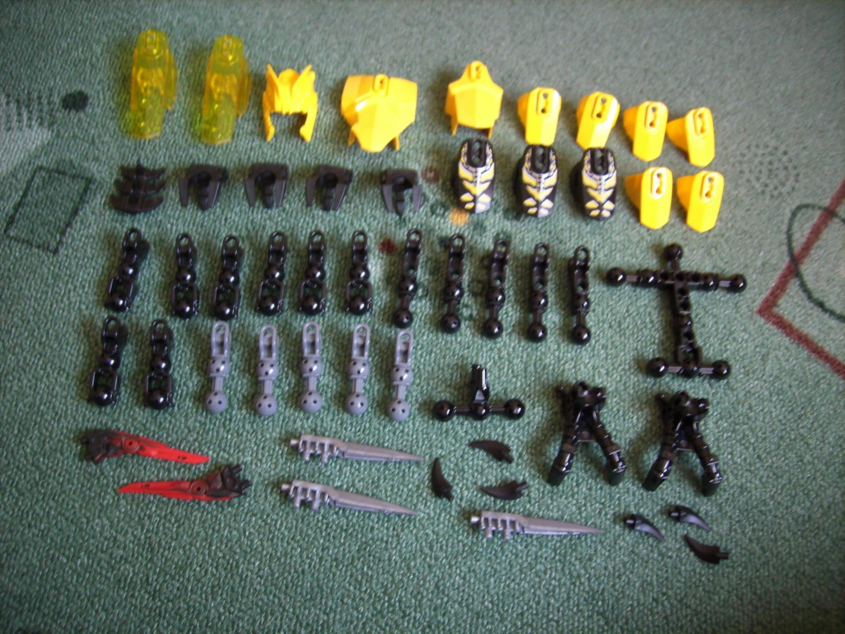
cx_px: 422
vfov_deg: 44.2
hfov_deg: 56.8
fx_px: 781
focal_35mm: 32
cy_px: 317
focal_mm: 5.99
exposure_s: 1/4
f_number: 2.8
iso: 50
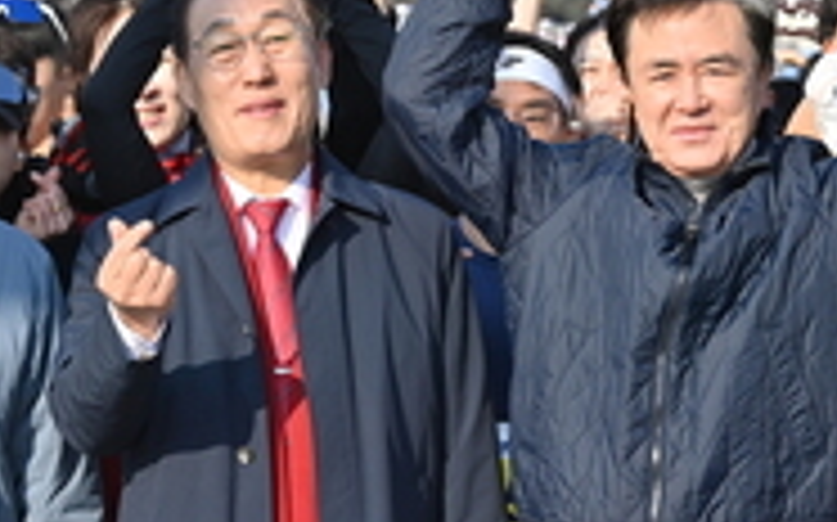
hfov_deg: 8.3
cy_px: 212
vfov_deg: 5.2
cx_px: 684
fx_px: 5722
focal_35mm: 251
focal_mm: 102
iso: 100
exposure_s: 1/320
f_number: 8
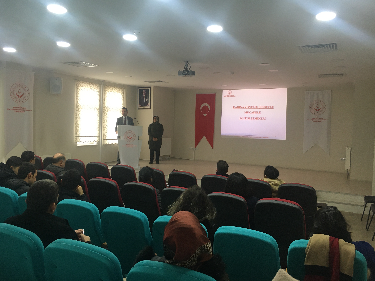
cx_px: 188
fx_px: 325
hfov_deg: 60.0
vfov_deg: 46.8
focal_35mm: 30
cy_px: 138
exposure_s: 1/33
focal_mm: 4.15
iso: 100
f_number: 2.2
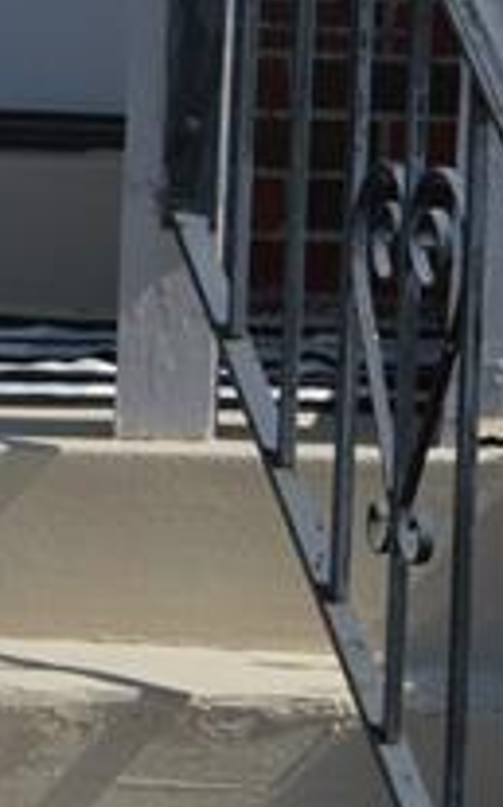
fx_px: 4825
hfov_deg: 5.8
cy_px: 698
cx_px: -538
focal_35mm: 220
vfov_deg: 9.5
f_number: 8
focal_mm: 29
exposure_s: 1/250
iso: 100
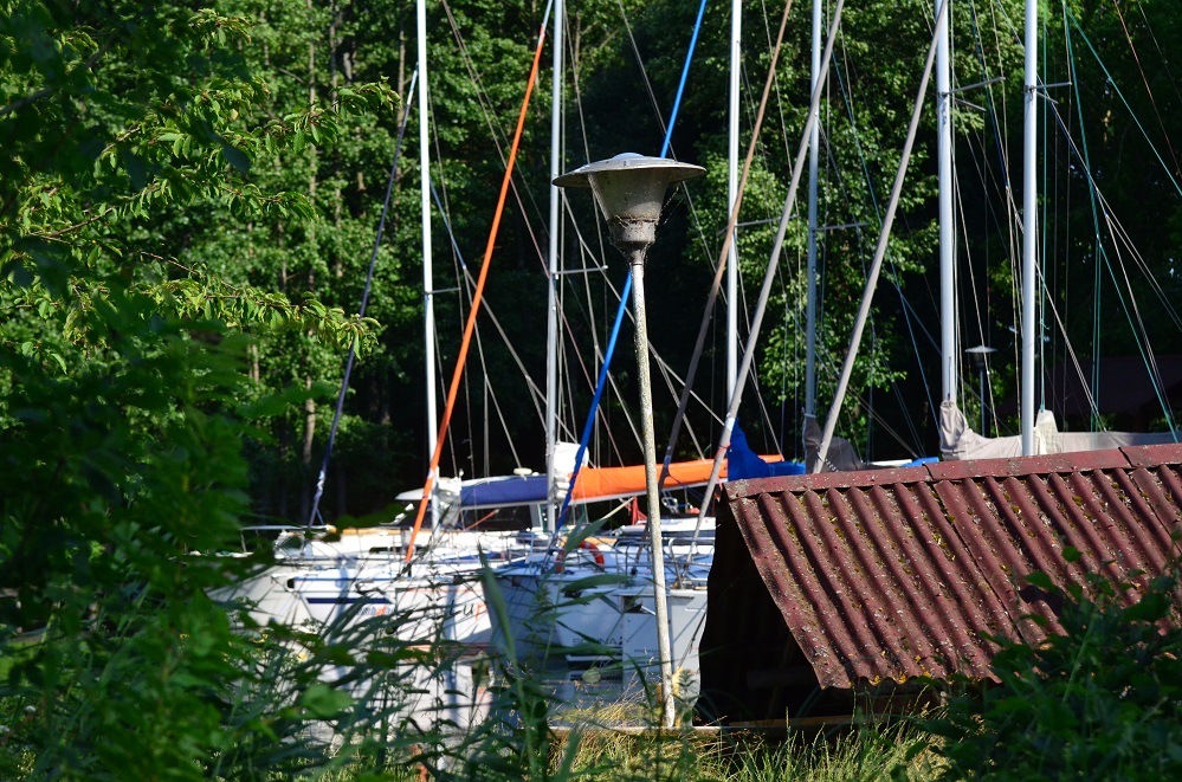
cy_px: 391
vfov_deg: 13.0
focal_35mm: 105
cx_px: 591
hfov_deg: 19.5
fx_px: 3439
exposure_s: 1/8000
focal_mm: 70
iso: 1600
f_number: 5
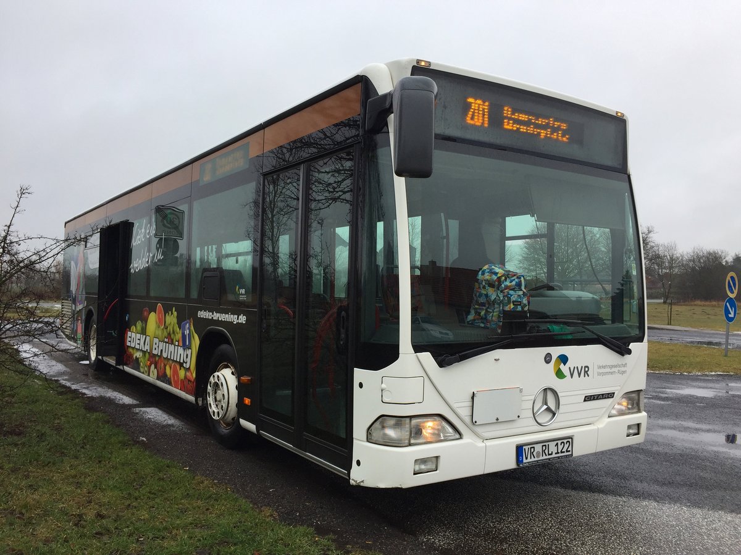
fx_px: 621
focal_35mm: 29
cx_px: 370
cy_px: 278
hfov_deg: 61.7
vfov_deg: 48.2
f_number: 2.2
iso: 32
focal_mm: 4.15
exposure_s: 1/182
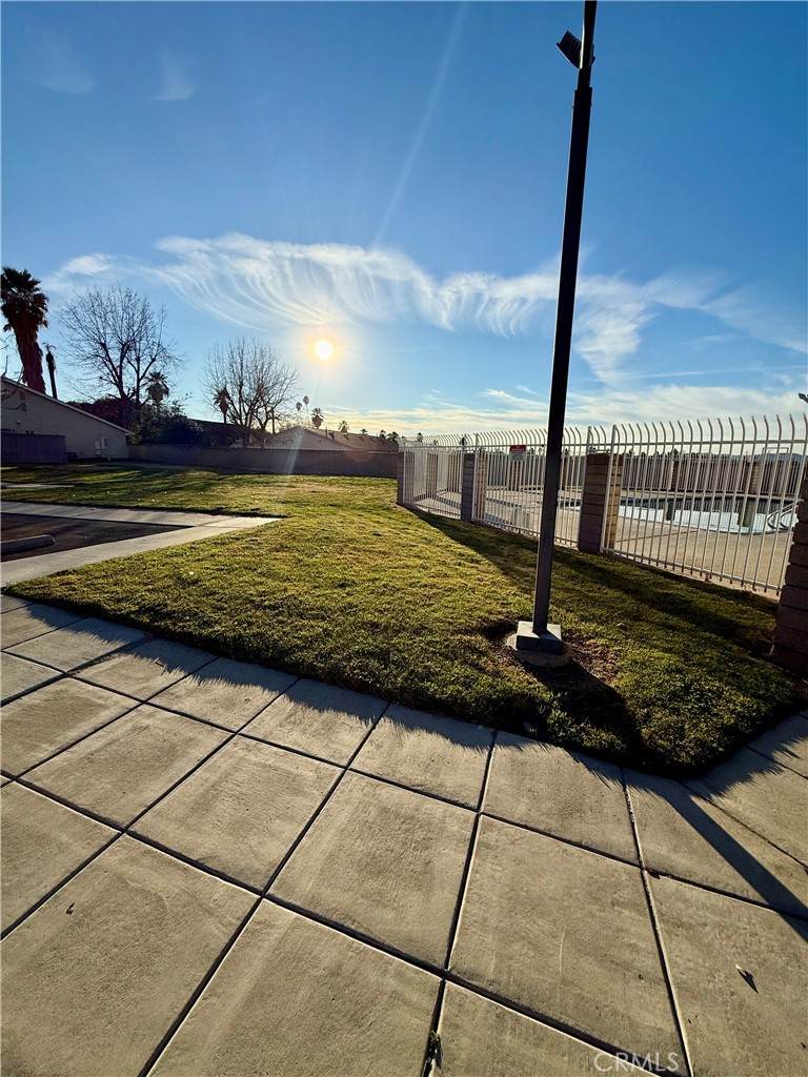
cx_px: 404
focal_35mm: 14
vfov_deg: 102.1
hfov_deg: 85.7
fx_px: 436
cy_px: 538
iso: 50
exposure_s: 1/4425
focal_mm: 2.22
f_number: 2.2
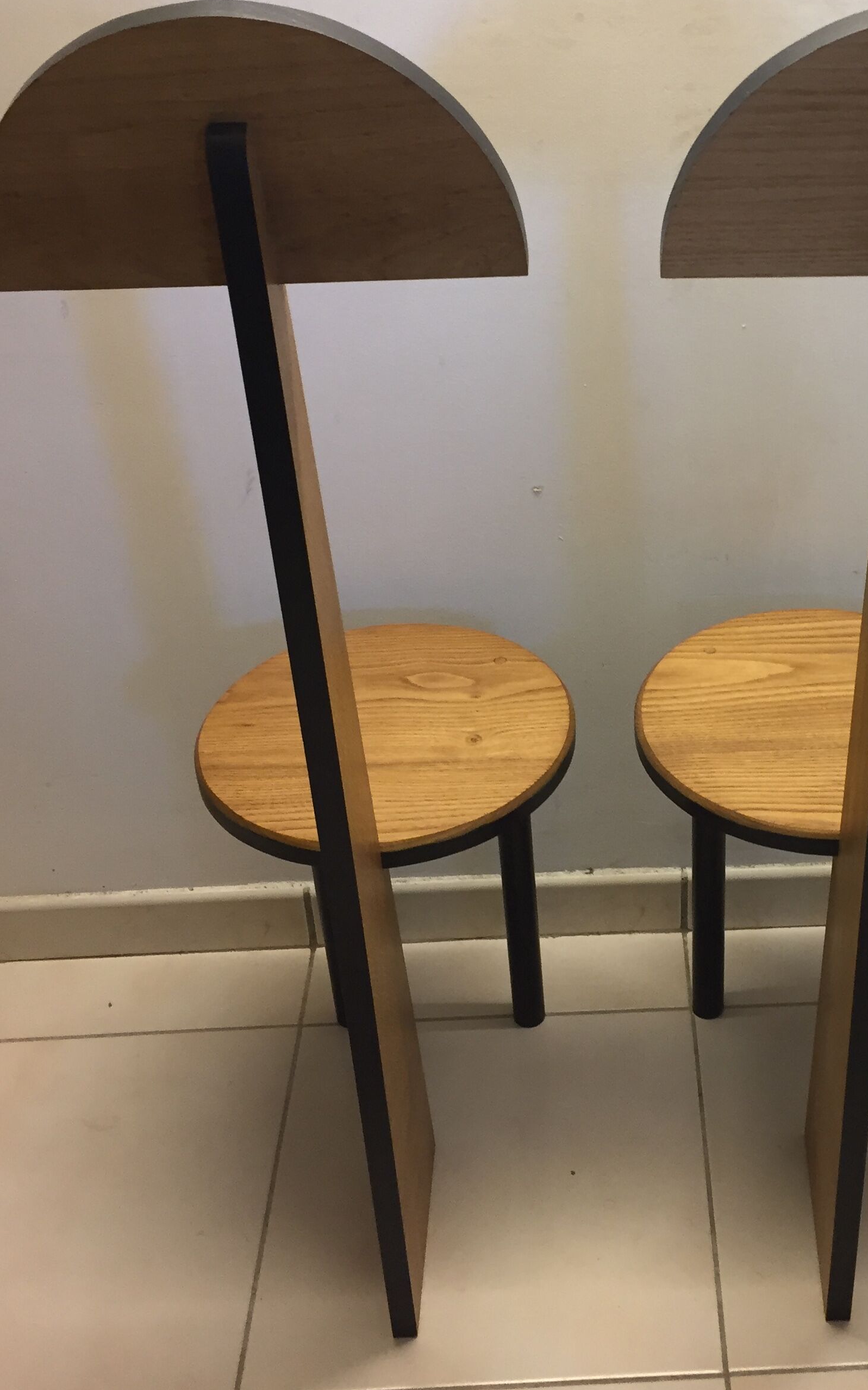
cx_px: 661
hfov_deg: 29.3
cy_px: 576
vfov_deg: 46.0
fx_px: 1628
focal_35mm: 43
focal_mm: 4.15
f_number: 2.2
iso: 100
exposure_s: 1/33
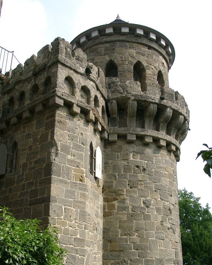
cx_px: 106
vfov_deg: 42.0
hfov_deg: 34.2
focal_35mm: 44
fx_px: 345
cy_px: 141
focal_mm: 8.82
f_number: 4
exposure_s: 1/404
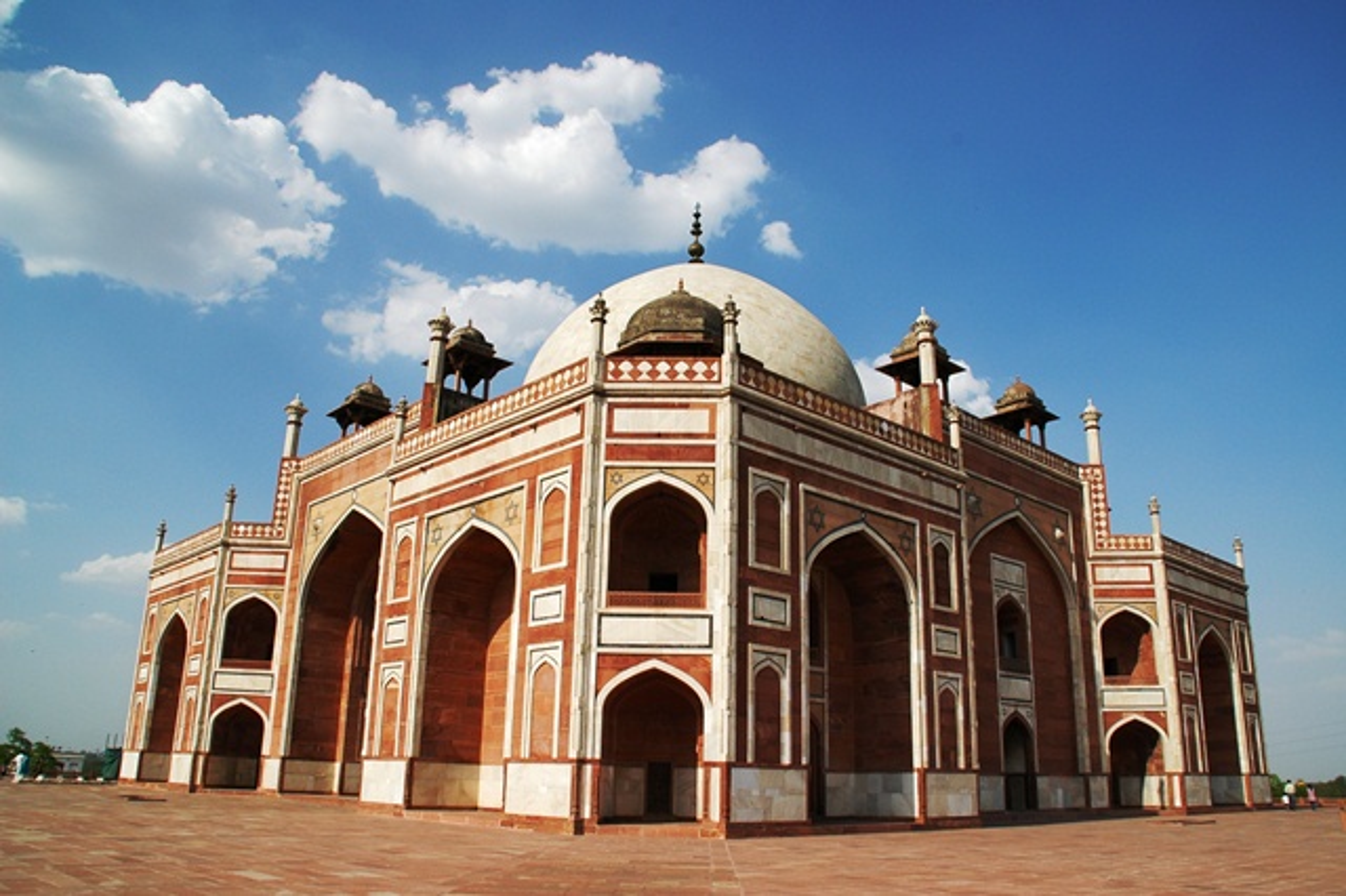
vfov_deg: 47.9
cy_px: 448
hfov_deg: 67.4
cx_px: 673
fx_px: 1009
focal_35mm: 27
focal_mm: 18
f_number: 11
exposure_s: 1/400
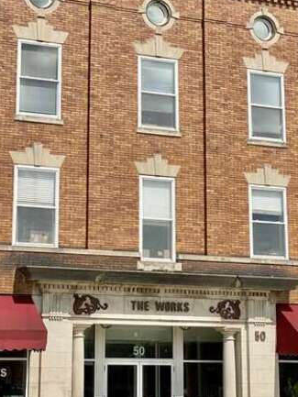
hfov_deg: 15.4
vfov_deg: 20.3
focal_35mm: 96
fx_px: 1101
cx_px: 140
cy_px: 109
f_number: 2
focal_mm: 6
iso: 20
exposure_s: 1/2179
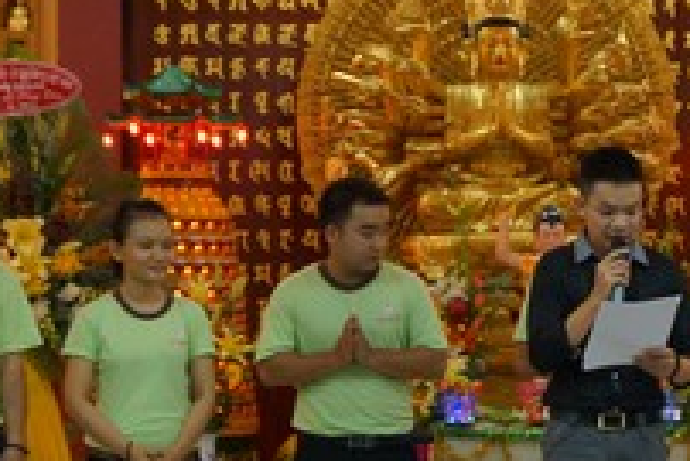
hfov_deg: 15.3
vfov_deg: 10.5
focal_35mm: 131
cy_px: 287
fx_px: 2513
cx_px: 704
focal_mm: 28
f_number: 2.8
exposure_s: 1/80
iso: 800
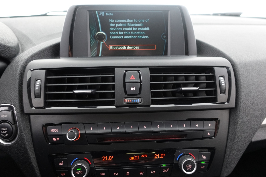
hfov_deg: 73.7
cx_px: 133
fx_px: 177
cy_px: 88
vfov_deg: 53.1
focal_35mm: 24
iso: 800
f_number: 1.8
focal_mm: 9.4
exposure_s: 1/13
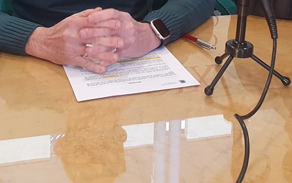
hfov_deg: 30.1
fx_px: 541
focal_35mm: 68
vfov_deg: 18.1
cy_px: -40
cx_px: 183
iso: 250
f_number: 2.4
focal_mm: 4.32
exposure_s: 1/50
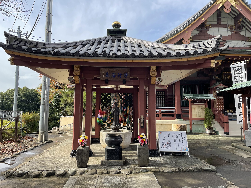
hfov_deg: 67.3
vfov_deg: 53.1
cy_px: 94
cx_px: 126
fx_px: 189
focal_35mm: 26
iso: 32
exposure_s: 1/1350
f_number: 1.6
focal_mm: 4.2
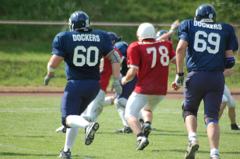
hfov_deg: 4.6
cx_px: 120
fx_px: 2994
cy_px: 80
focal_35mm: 450
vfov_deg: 3.0
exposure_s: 1/800
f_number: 5.6
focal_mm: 300
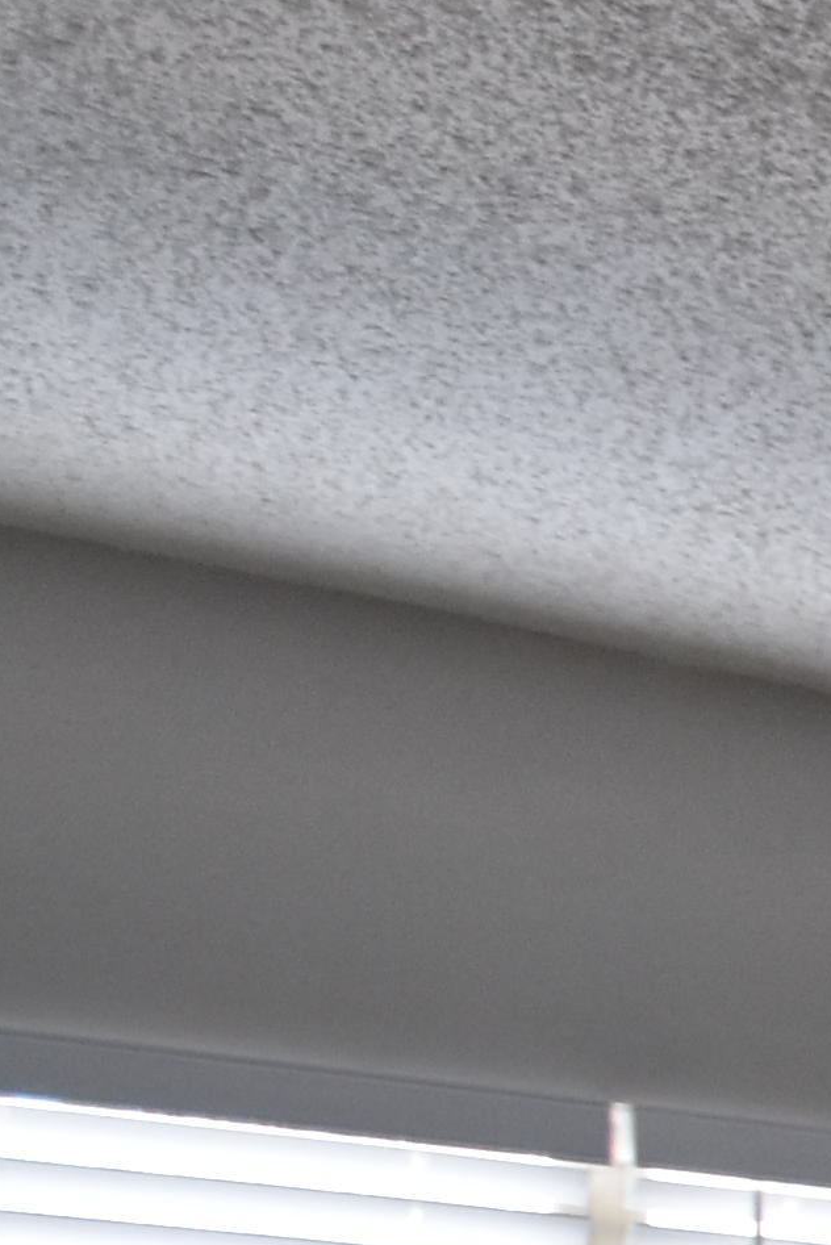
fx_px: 3287
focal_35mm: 95
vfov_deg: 19.0
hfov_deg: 9.6
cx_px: 2782
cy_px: 1844
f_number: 3.5
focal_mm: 10
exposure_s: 1/180
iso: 800
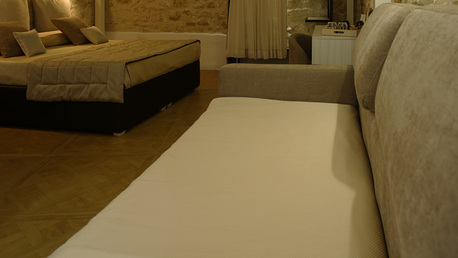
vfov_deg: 35.1
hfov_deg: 63.3
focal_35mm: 30
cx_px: 291
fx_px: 364
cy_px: -3
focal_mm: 16
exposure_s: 1/3
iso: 50
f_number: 4
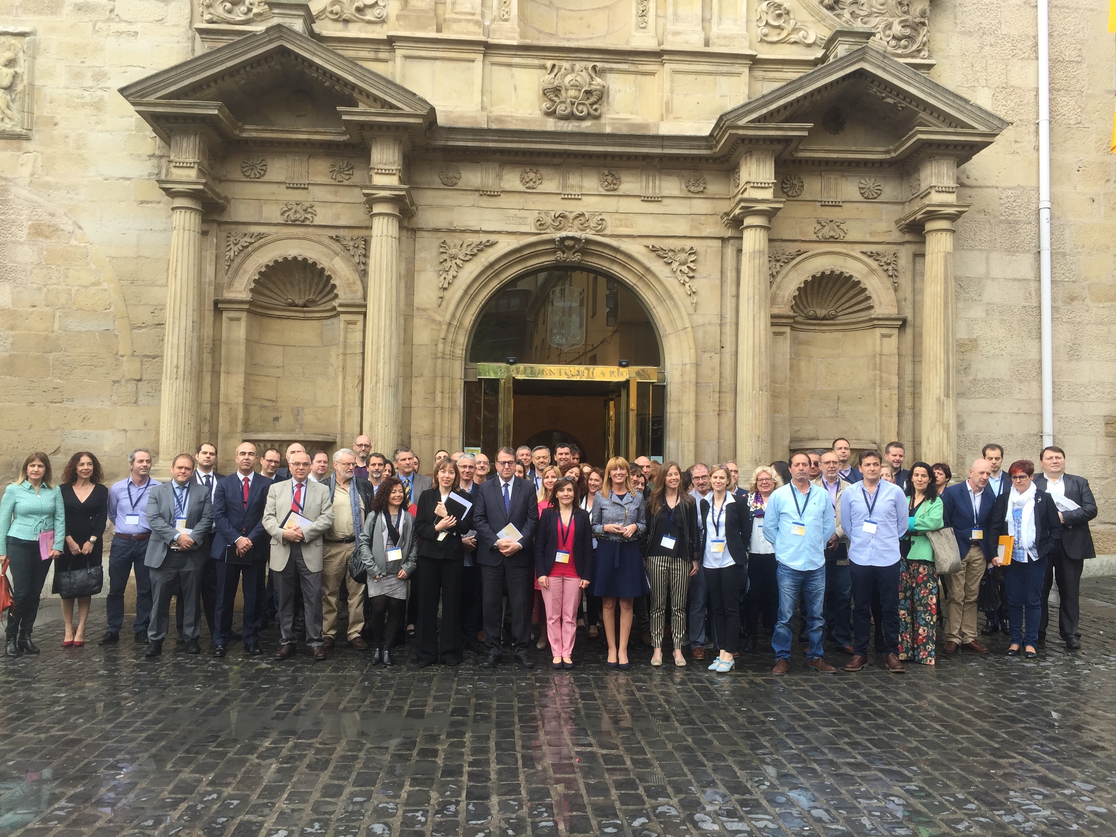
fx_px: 935
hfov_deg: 61.7
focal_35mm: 29
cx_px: 558
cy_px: 418
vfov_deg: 48.2
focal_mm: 4.15
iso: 32
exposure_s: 1/250
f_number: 2.2
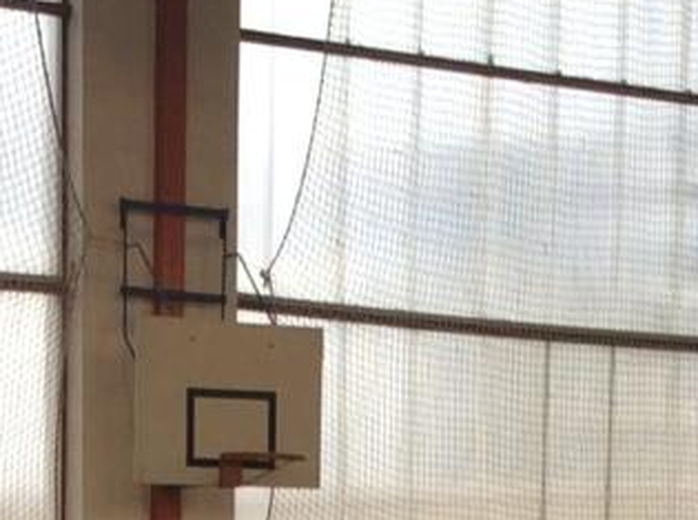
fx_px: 2737
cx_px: 162
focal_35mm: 136
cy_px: 1008
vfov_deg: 10.1
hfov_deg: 14.5
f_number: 2.4
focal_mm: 3.3
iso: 32
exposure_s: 1/100
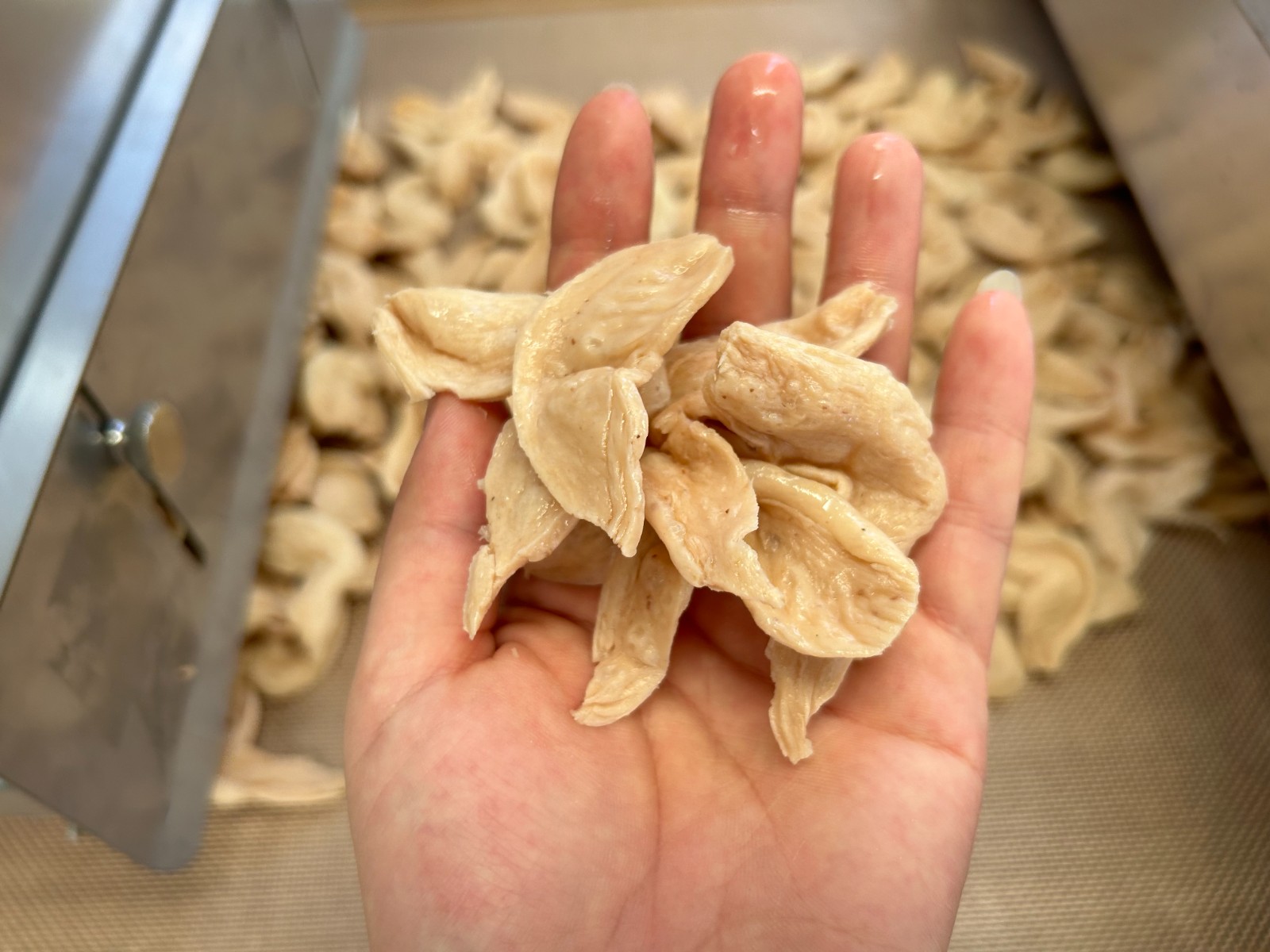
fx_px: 954
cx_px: 635
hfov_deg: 67.3
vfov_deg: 53.1
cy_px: 476
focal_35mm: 26
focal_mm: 5.7
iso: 100
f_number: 1.5
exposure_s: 1/121
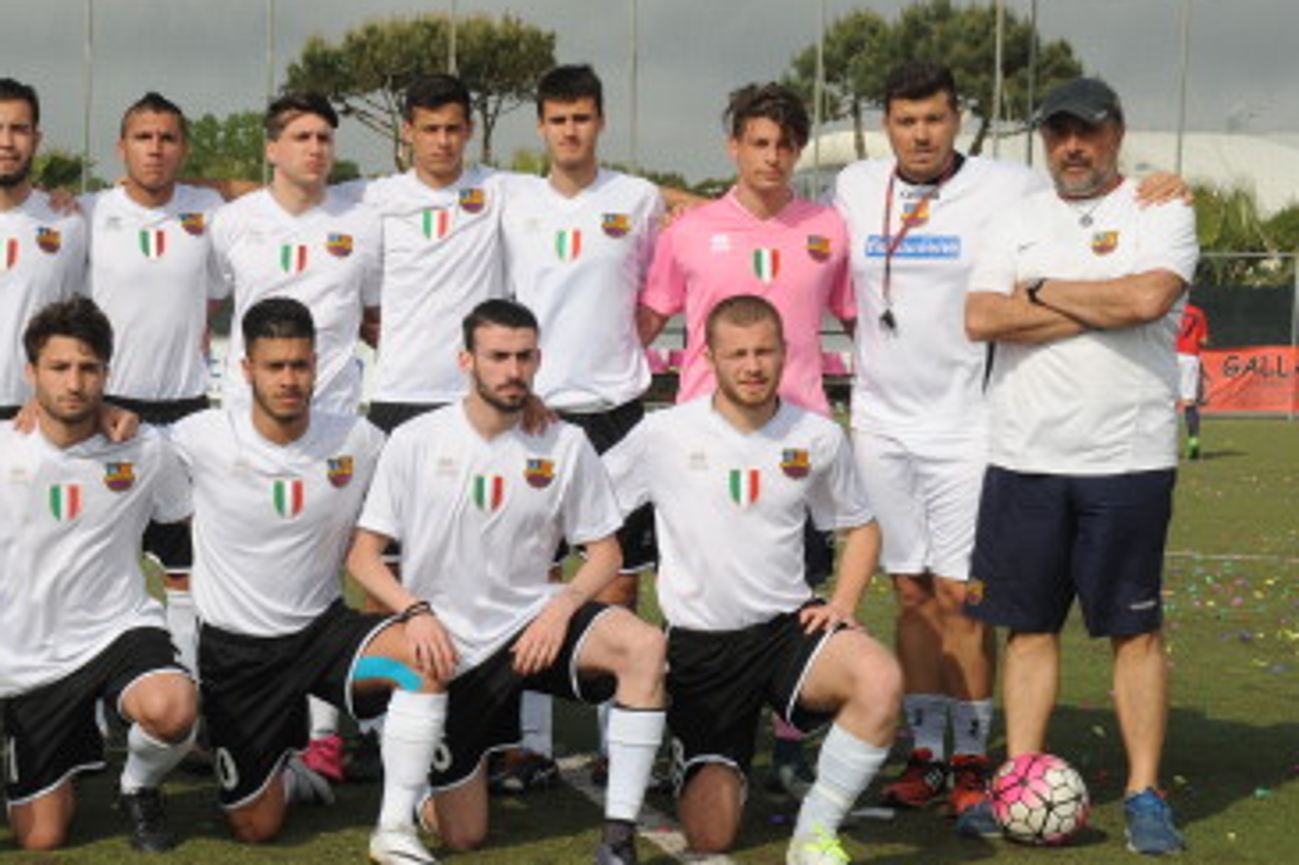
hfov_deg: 24.5
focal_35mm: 80
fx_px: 2885
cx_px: 82
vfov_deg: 17.0
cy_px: 463
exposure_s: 1/250
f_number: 16
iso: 250
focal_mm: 38
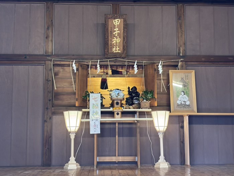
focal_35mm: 52
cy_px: 88
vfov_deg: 28.0
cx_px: 117
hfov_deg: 36.8
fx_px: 352
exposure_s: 1/41
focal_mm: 5.96
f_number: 1.6
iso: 160
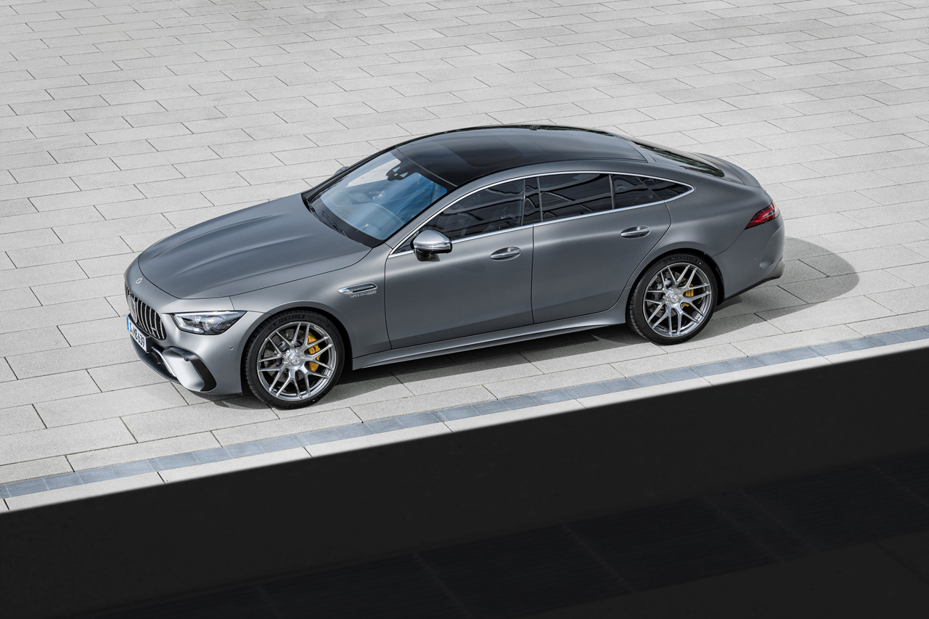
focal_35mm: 85
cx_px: 464
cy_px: 310
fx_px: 2193
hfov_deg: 23.9
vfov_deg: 16.1
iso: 200
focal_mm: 85
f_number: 11
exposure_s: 1/50
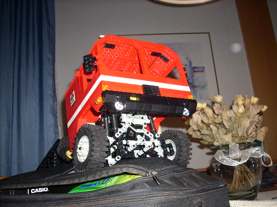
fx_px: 296
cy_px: 104
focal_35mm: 37
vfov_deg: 38.7
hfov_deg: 50.1
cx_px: 138
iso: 64
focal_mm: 6.2
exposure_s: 1/60
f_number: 2.8
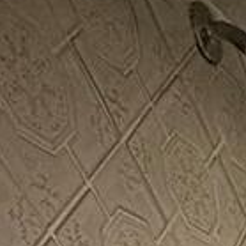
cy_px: 639
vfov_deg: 12.1
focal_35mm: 107
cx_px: 481
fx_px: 860
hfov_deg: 13.9
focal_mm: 2.22
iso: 320
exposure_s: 1/60
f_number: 2.2
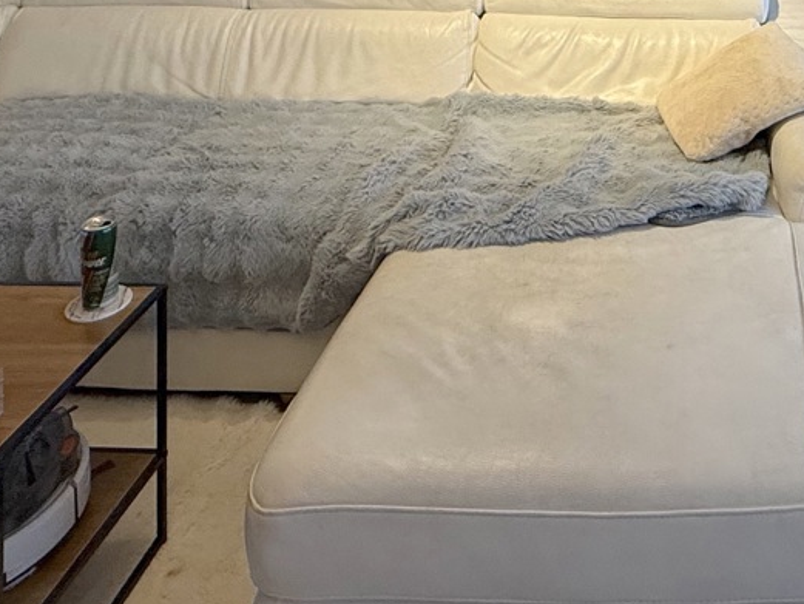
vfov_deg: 25.8
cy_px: -280
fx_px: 999
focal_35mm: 43
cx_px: 696
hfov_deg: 41.0
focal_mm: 2.22
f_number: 2.2
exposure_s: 1/50
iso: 250
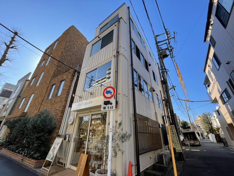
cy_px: 88
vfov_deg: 85.7
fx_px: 95
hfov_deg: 102.1
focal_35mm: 14
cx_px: 117
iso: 25
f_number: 2.4
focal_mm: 1.54
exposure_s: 1/239
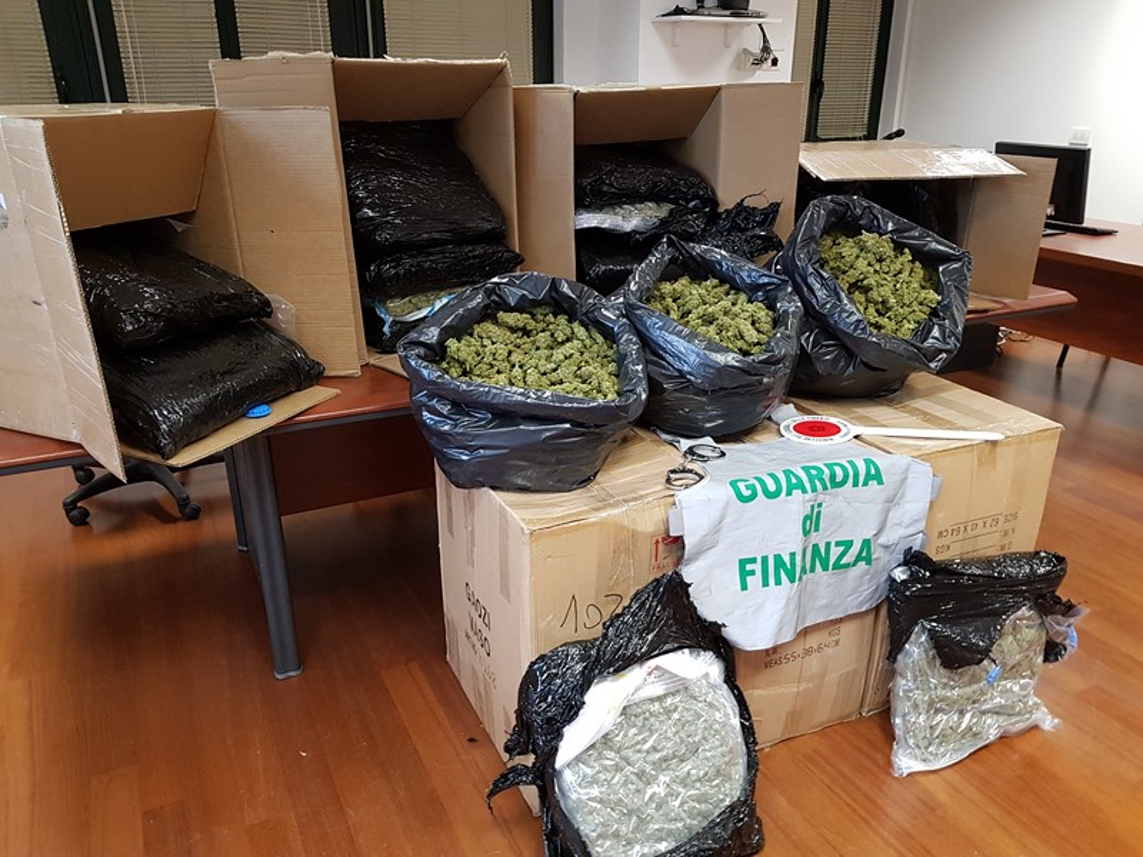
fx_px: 859
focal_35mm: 26
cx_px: 572
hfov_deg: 67.3
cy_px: 428
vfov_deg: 53.1
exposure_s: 1/33
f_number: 1.7
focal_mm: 4.2
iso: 160
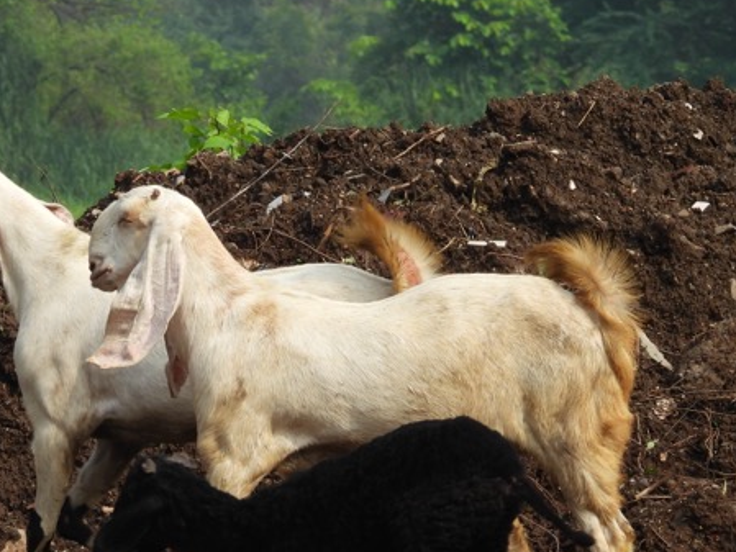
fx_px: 11357
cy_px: 362
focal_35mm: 534
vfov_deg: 2.8
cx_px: 272
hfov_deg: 3.7
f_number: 5
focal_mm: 53.5
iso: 100
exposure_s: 1/640
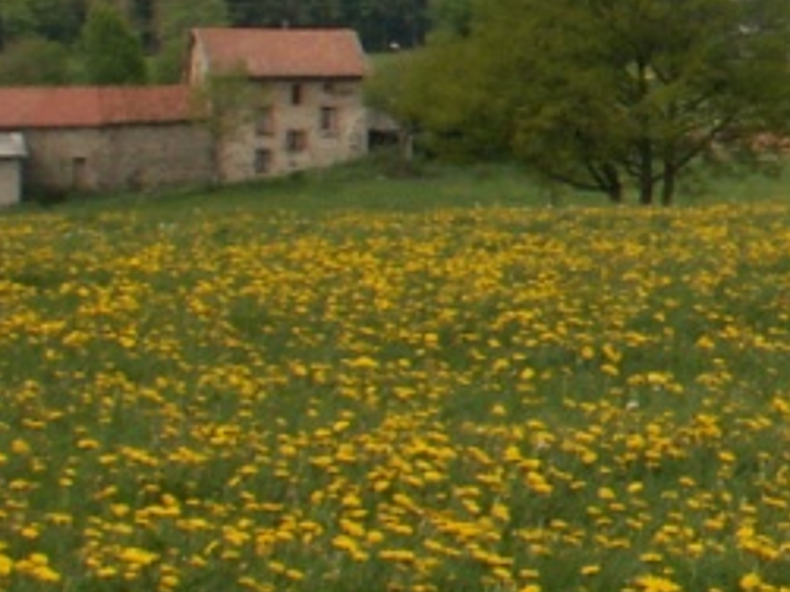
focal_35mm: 216
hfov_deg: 8.7
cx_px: 1520
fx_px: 4927
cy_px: -31
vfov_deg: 6.8
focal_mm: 8.77
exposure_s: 1/125
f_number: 8
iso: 50
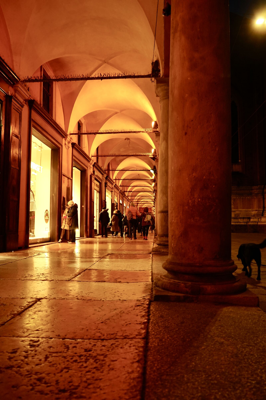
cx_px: 133
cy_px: 200
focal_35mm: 29
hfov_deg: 45.0
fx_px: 321
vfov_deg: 63.7
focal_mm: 29
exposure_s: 1/40
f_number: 3.5
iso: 800
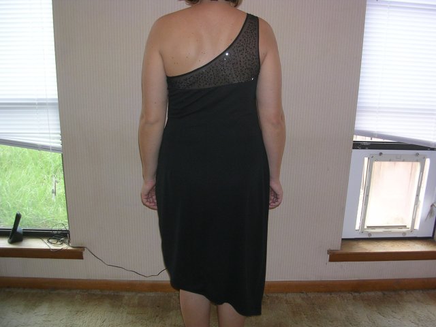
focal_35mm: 38
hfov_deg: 49.0
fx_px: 479
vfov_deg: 37.7
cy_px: 164
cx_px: 218
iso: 50
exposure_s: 1/60.1
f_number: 2.8
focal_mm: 5.8
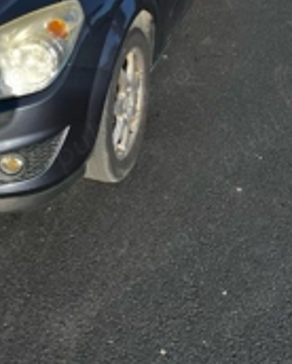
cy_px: -23
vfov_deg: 29.2
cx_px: 0
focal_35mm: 59
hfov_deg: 24.7
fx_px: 636
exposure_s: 1/2083
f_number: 1.5
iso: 50
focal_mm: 5.7
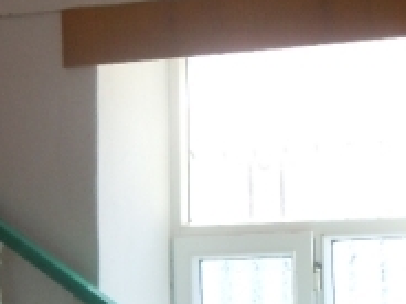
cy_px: 211
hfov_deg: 8.9
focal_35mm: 222
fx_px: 2604
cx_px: 13
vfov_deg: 6.7
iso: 160
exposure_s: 1/100
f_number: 4.1
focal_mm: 12.2
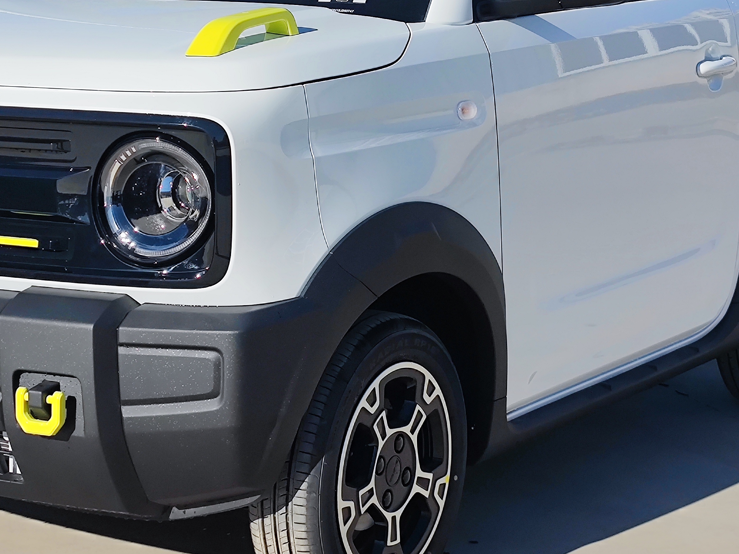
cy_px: 130
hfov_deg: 25.9
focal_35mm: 75
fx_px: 1601
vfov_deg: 19.5
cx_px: 277
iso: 51
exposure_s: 1/3714
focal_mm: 7.59
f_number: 1.95
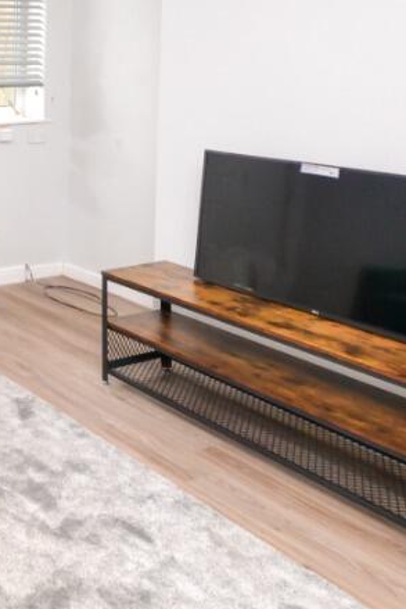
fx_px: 592
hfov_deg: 32.5
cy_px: 360
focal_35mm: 35
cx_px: -60
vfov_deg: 54.1
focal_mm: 10
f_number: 8
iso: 1600
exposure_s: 1/60
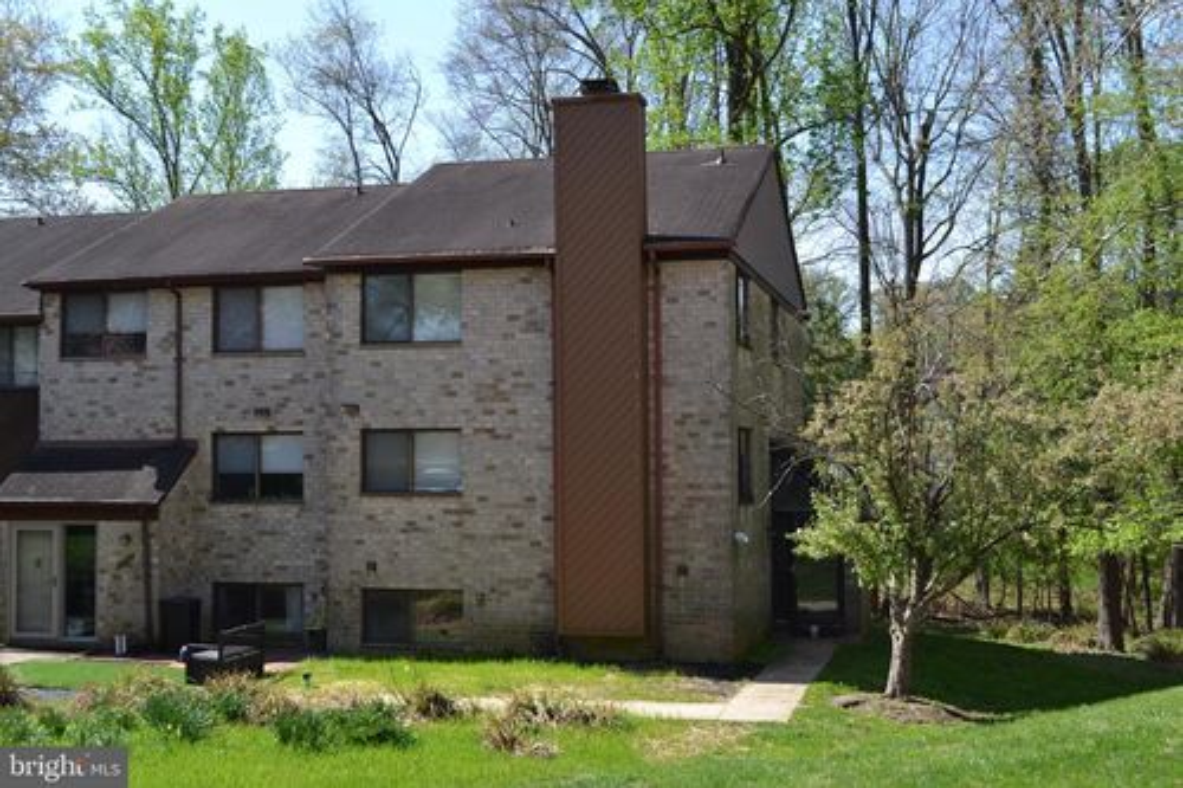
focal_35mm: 45
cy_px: 394
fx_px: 1478
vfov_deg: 29.8
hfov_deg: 43.6
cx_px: 592
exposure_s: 1/160
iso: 100
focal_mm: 30
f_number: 6.3
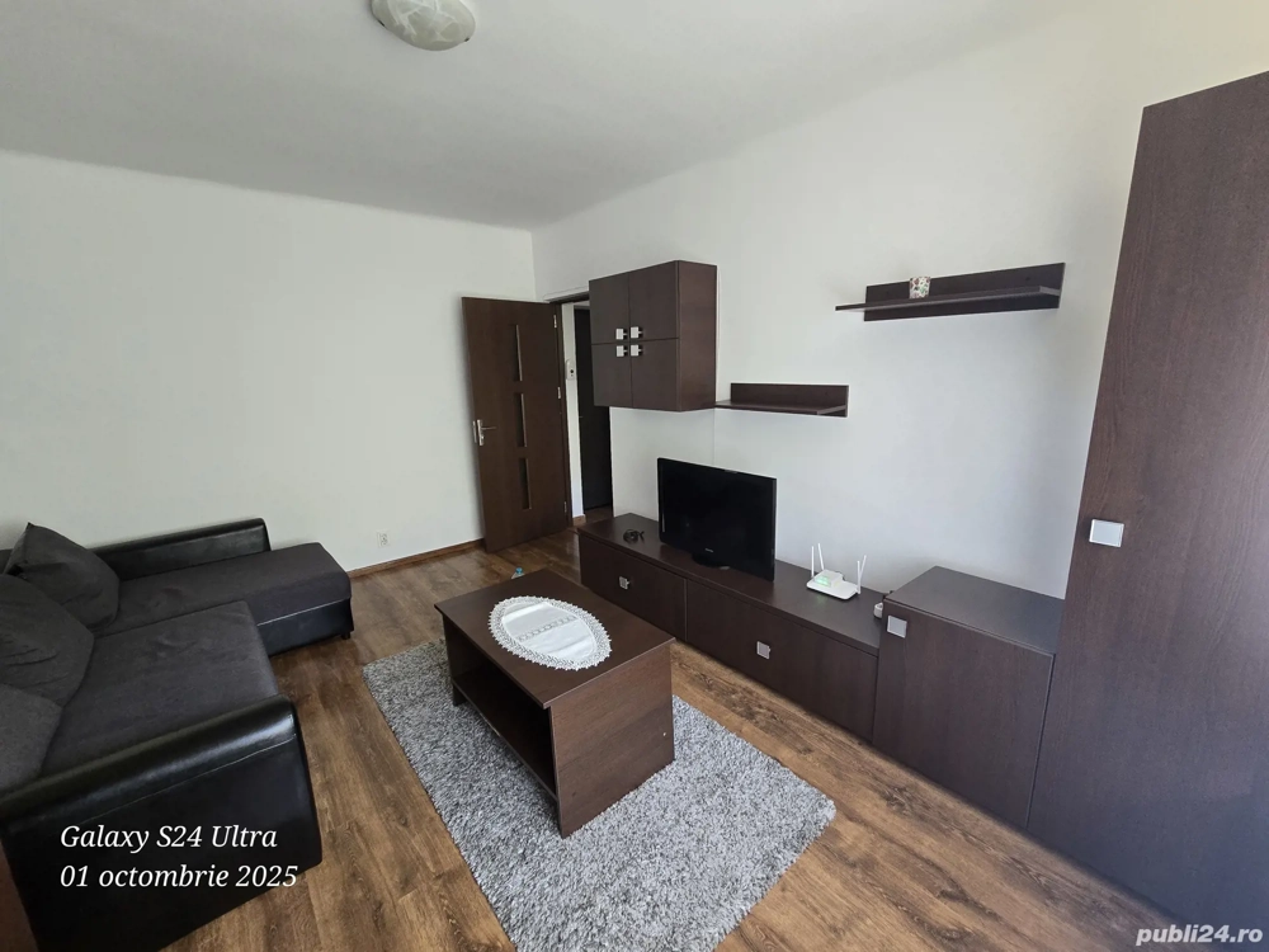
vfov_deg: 89.9
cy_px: 476
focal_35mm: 13
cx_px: 634
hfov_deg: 106.2
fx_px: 477
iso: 320
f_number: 2.2
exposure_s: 1/50
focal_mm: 2.2
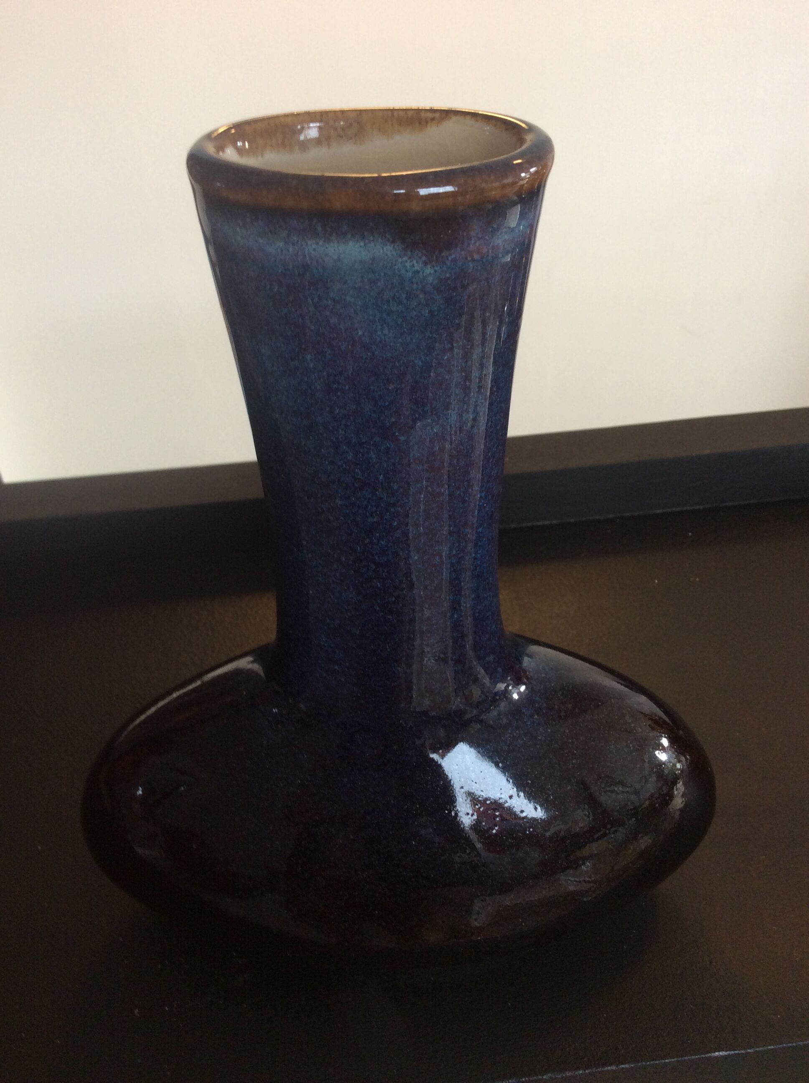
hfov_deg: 44.1
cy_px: 542
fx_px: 1000
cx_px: 404
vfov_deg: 56.9
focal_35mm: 32
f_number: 2.4
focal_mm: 3.3
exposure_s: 1/25
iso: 40
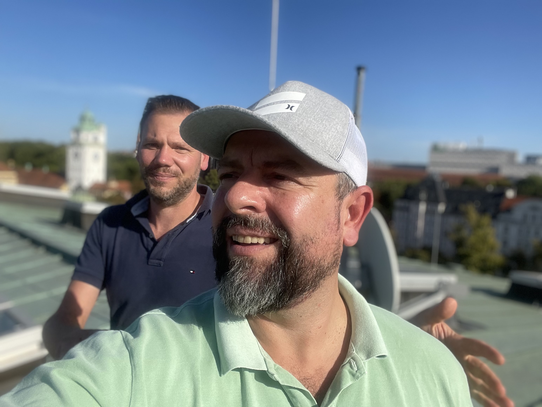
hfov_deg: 60.0
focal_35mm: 30
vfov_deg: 46.8
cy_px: 204
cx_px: 271
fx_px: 470
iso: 32
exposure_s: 1/1383
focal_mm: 2.71
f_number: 2.2
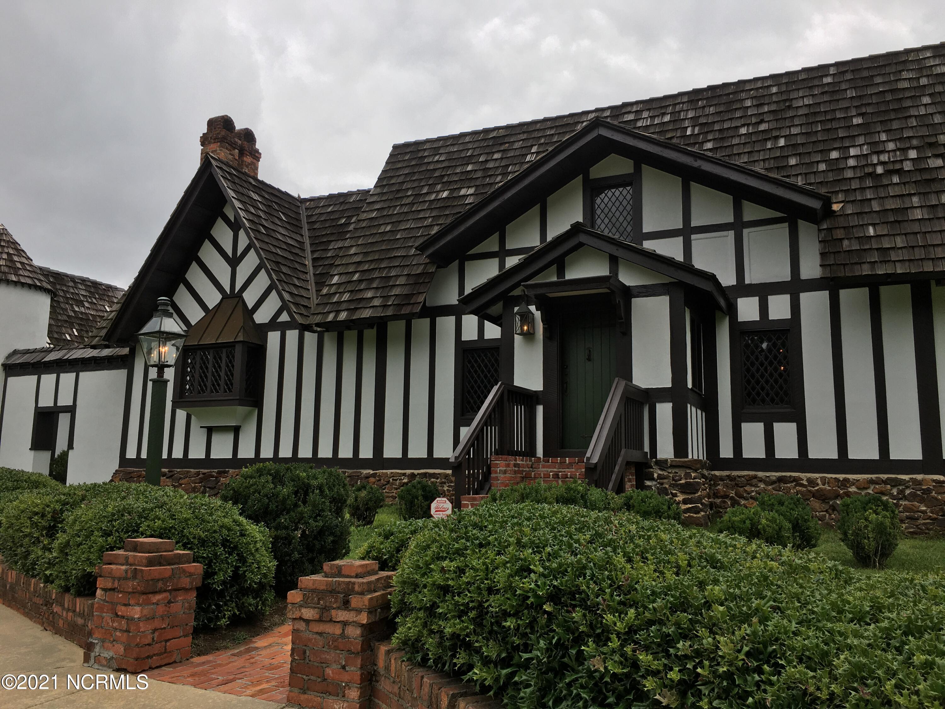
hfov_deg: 61.7
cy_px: 354
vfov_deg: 48.2
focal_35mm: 29
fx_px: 792
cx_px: 472
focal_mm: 4.15
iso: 25
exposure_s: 1/605
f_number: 2.2
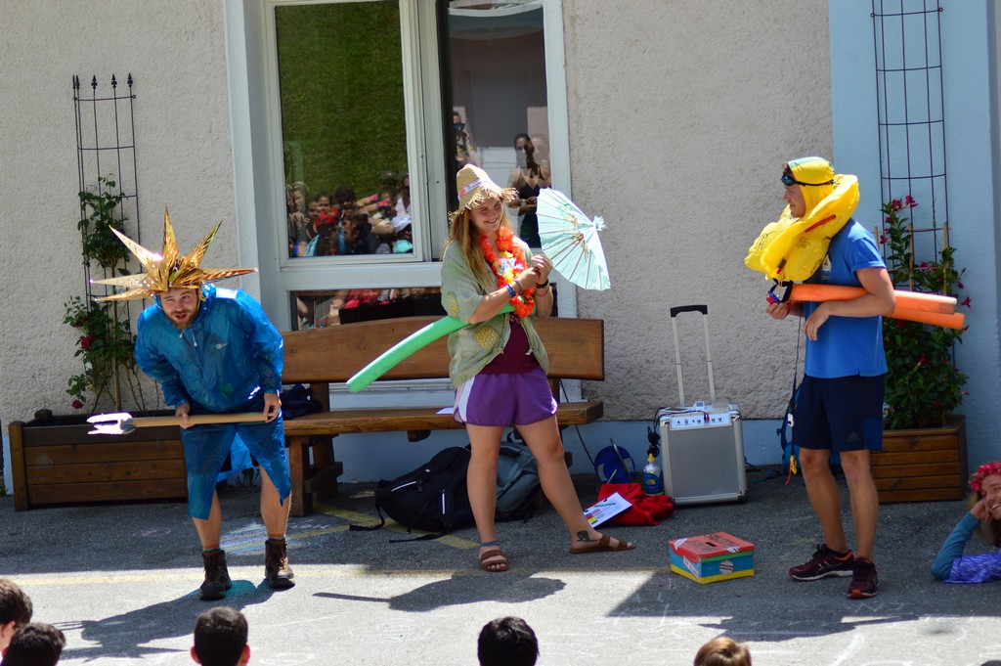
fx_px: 3751
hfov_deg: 15.2
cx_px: 500
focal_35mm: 135
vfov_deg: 10.1
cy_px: 333
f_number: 4
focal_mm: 90
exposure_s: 1/500
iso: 100
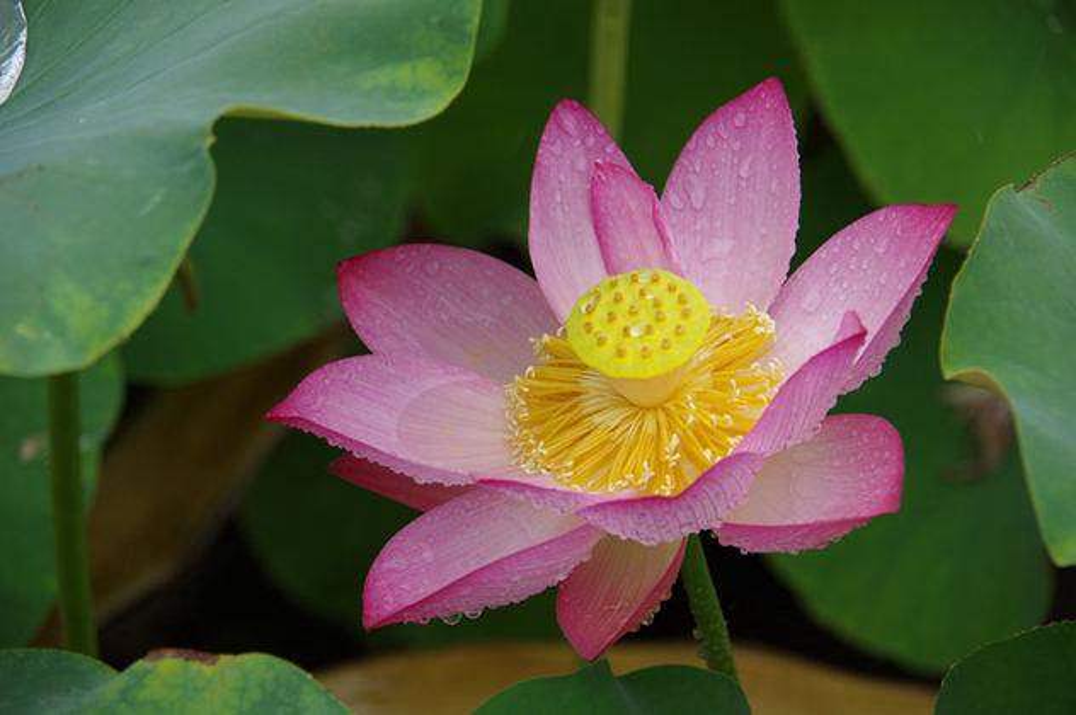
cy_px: 358
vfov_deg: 6.8
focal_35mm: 202
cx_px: 538
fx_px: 6031
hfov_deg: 10.2
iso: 200
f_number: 5.6
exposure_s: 1/200
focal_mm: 135
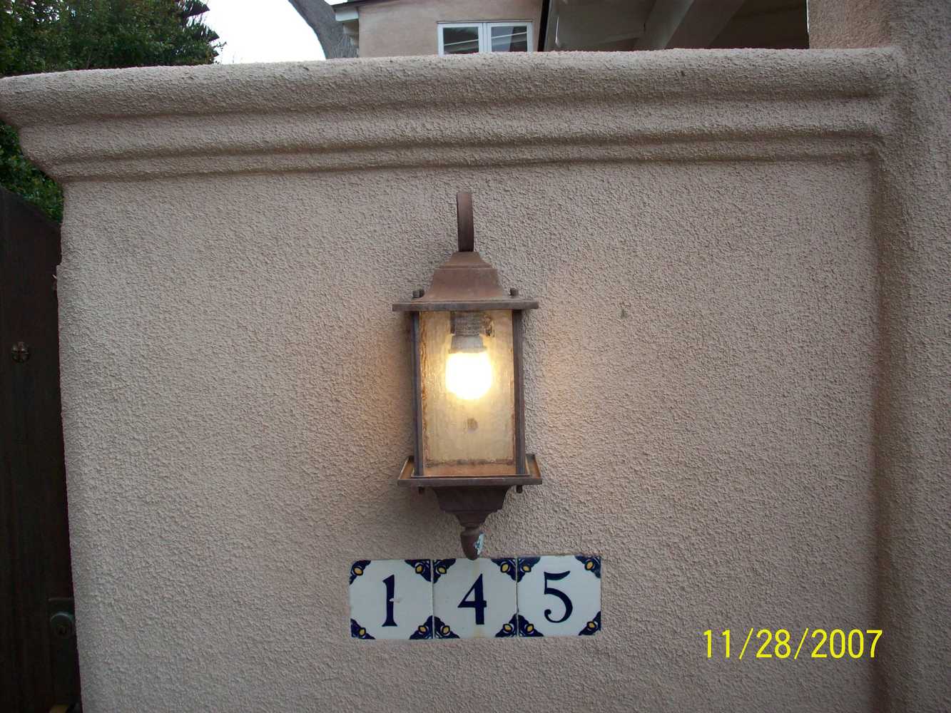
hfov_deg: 50.1
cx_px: 476
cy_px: 356
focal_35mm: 37
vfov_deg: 38.7
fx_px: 1017
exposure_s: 1/292
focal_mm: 6.2
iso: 80
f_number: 2.8
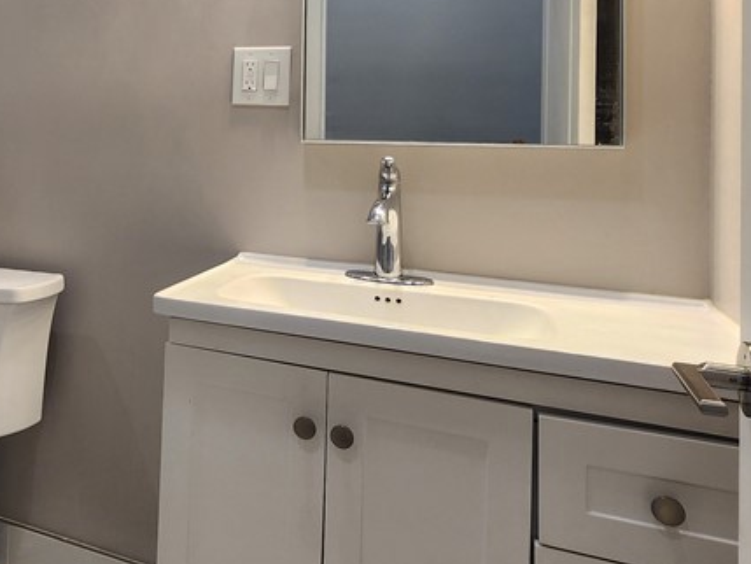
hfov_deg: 52.0
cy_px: 128
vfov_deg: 43.7
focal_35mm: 31
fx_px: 673
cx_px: 88
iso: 100
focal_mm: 2.2
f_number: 2.2
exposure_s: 1/60
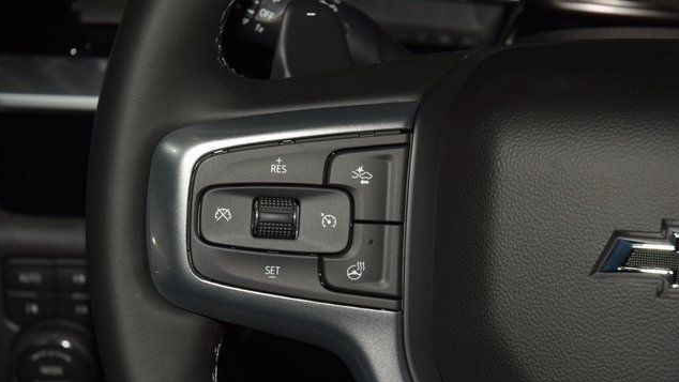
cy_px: 186
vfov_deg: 10.9
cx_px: 338
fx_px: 1999
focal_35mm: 111
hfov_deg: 19.3
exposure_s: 1/125
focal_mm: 70
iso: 100
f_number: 8
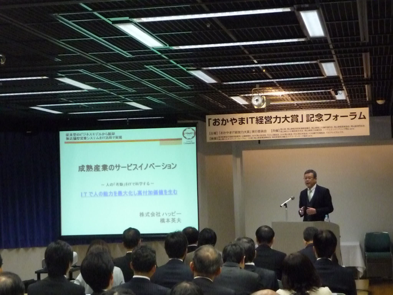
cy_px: 148
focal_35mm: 84
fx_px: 954
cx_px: 196
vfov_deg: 17.6
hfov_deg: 23.3
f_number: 4.7
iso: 1600
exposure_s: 1/50
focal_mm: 14.2
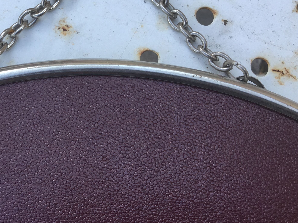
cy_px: 101
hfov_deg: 36.7
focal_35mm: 51
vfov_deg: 28.5
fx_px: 439
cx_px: 78
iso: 25
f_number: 2.4
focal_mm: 3.3
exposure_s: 1/223
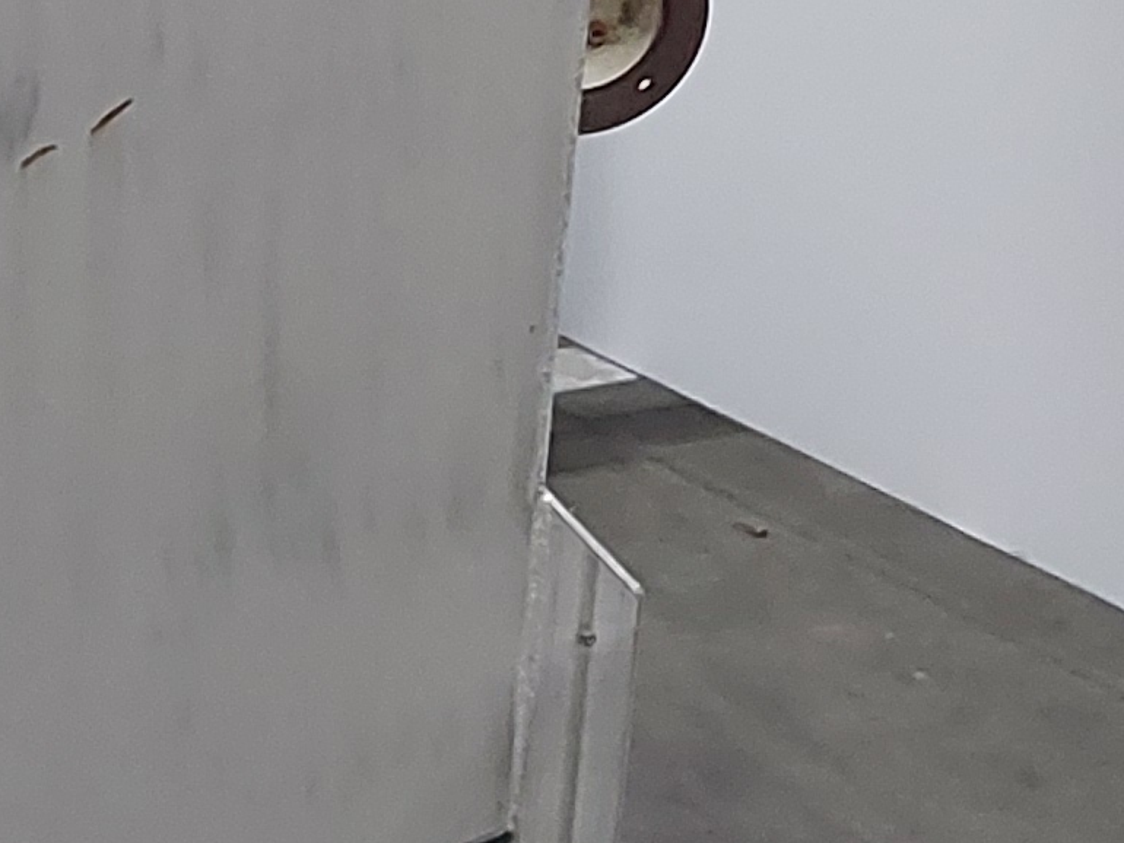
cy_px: 10
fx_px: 4645
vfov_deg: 10.3
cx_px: -753
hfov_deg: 12.8
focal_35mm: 143
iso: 320
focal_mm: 4
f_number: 1.8
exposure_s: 1/50
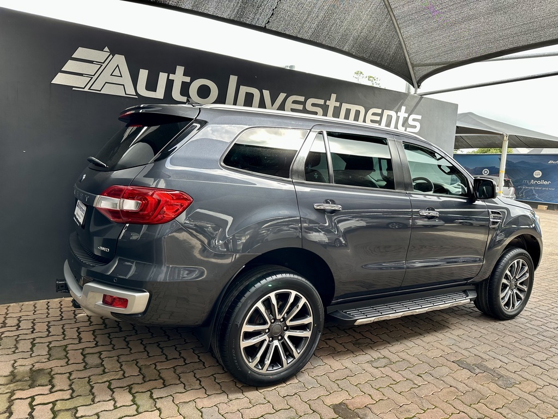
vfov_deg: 56.8
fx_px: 387
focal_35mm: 24
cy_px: 210
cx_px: 279
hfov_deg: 71.6
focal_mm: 6.86
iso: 64
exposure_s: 1/235
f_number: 1.78
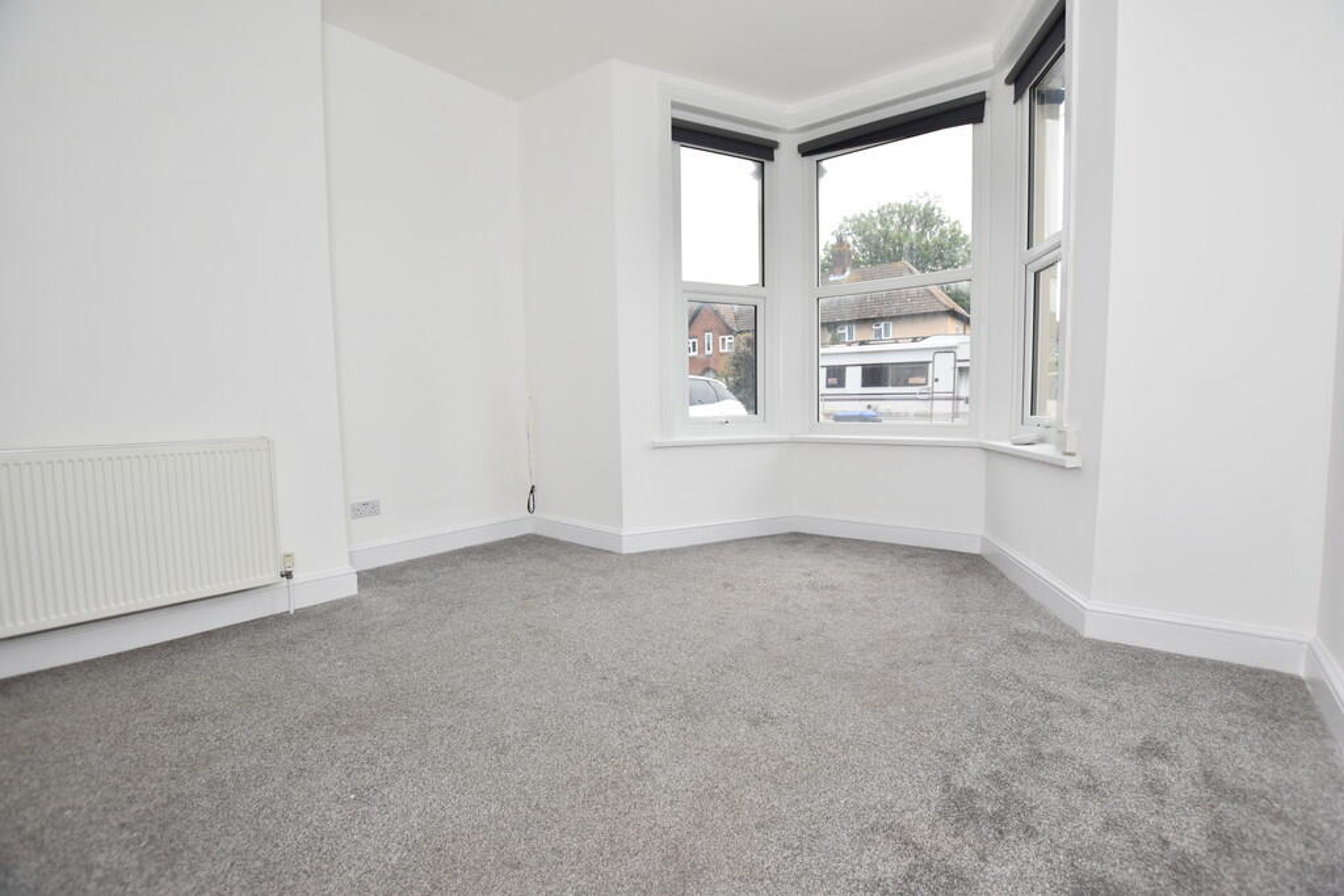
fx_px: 560
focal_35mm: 15
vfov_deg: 77.3
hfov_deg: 100.4
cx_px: 672
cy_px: 448
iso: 125
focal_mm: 10
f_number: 5
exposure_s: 1/200
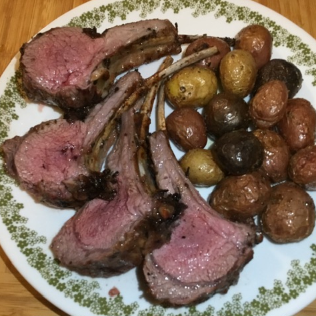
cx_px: 147
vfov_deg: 44.9
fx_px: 382
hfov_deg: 44.9
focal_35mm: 37
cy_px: 157
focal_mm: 3.3
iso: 125
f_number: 2.4
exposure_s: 1/30
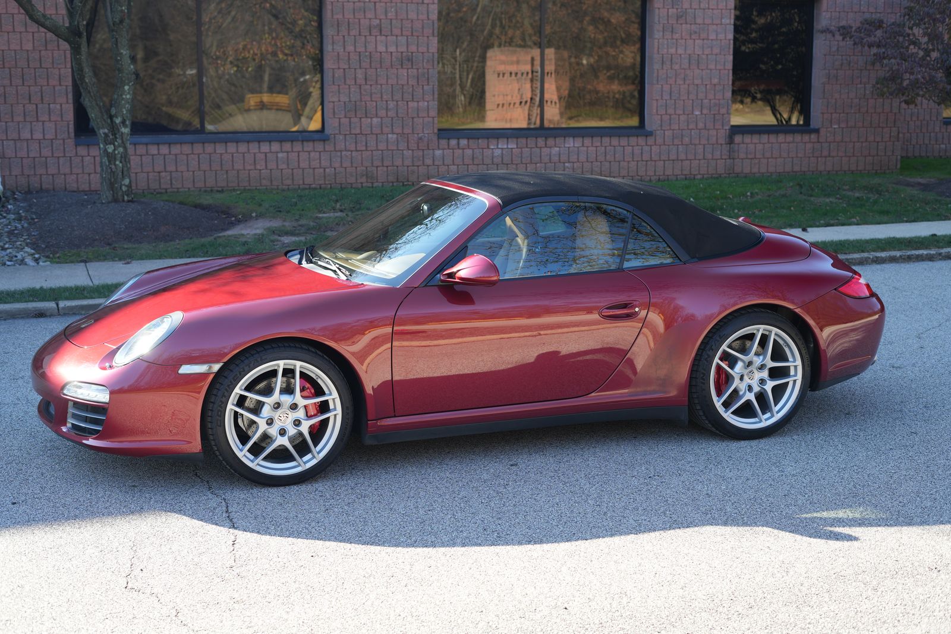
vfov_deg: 27.0
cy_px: 317
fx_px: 1321
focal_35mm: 50
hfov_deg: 39.6
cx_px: 476
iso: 100
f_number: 4
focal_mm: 50
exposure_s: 1/60
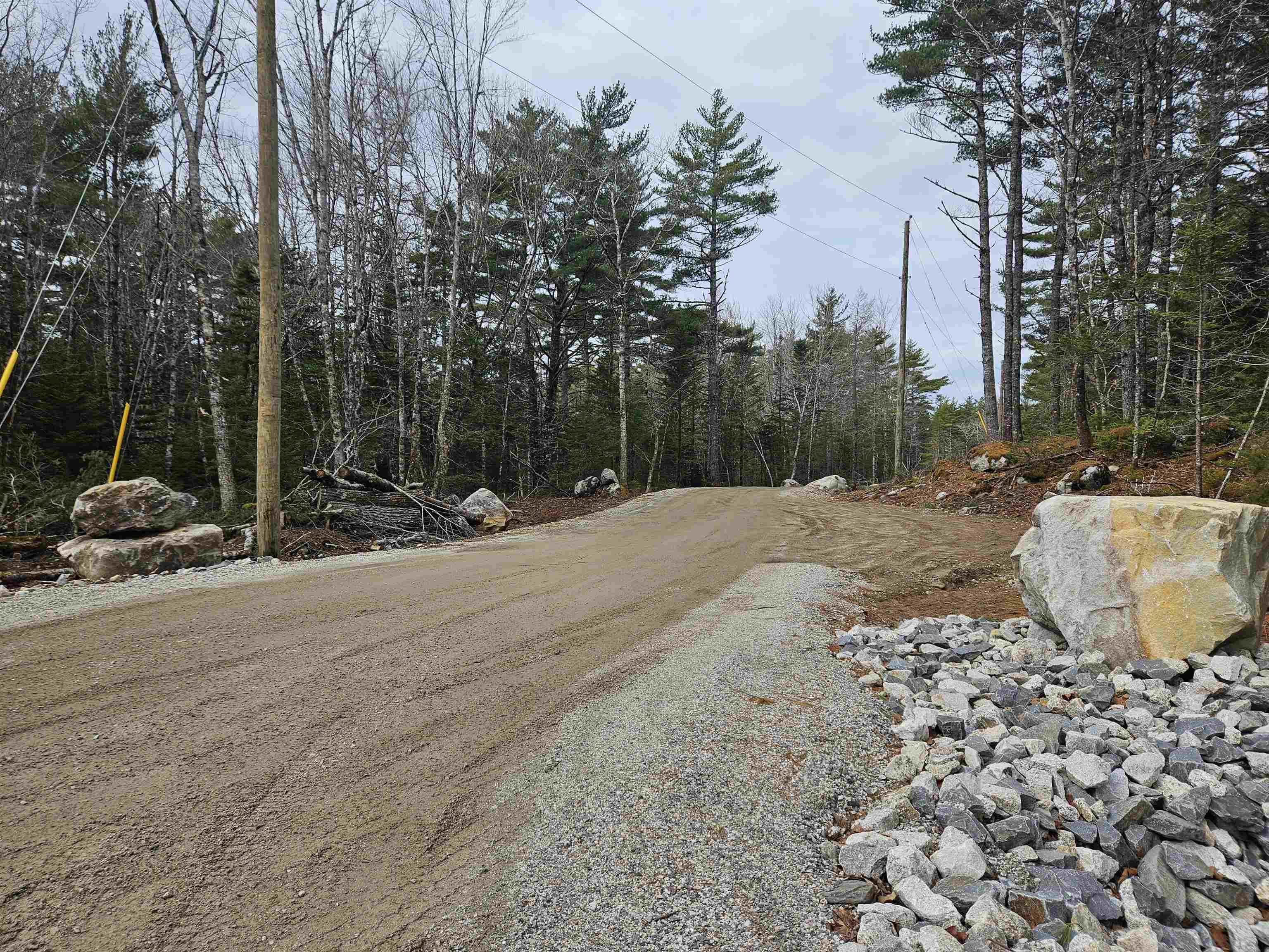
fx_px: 843
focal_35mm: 23
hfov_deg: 73.9
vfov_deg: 58.9
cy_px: 476
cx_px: 634
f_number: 1.8
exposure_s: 1/1286
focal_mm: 5.4
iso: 25
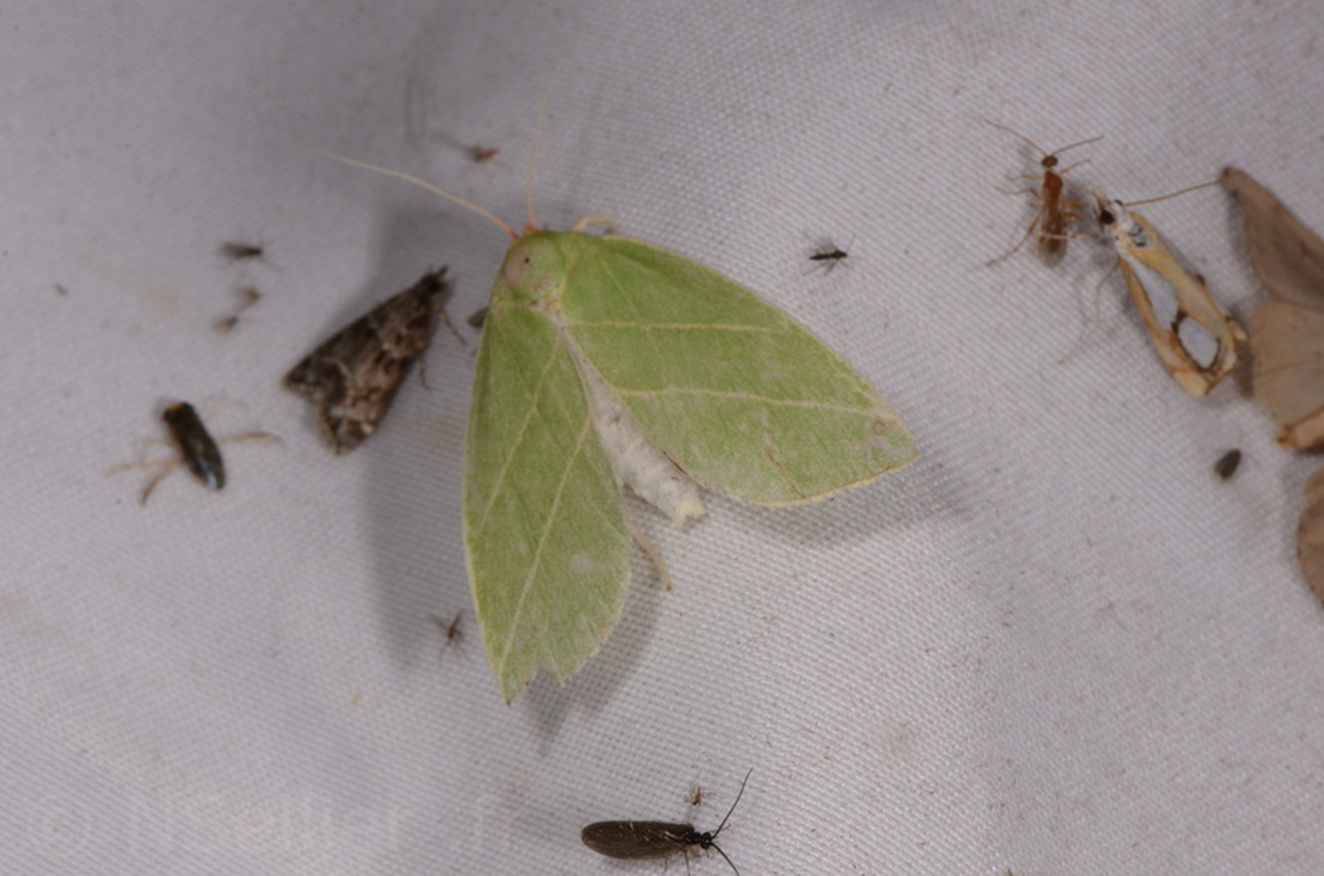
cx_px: 662
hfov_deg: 16.1
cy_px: 438
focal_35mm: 128
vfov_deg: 10.7
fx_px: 4678
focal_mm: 85
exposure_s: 1/60
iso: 100
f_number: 25
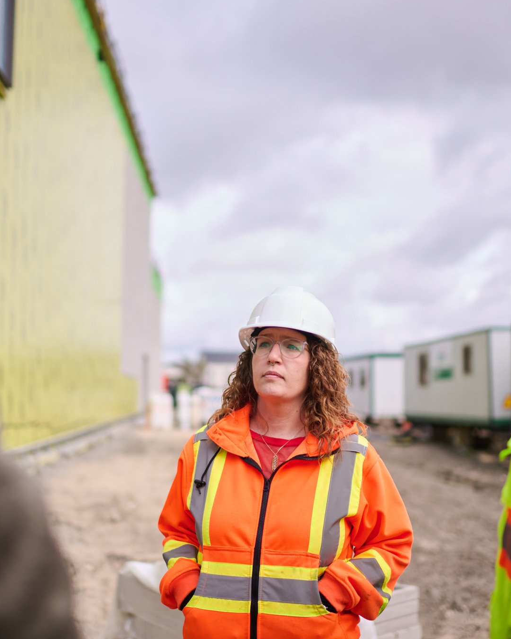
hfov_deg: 30.2
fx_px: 945
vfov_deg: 37.3
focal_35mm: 50
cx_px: 227
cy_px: 320
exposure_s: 1/400
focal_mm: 35
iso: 1600
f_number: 1.4
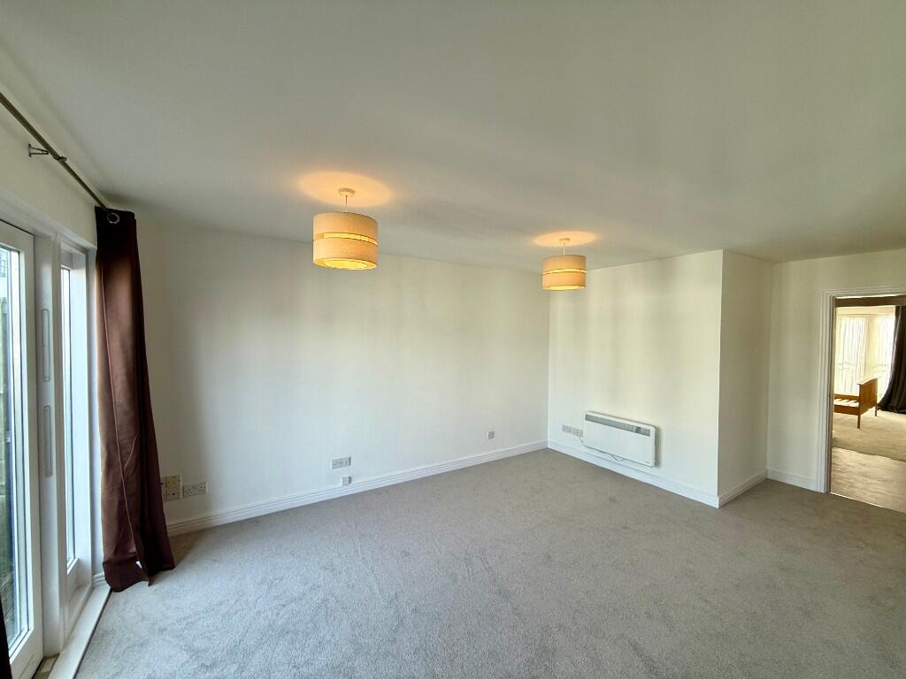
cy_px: 340
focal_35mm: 14
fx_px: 366
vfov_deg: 85.7
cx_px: 453
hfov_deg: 102.1
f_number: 2.2
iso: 50
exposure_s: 1/100
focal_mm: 2.22
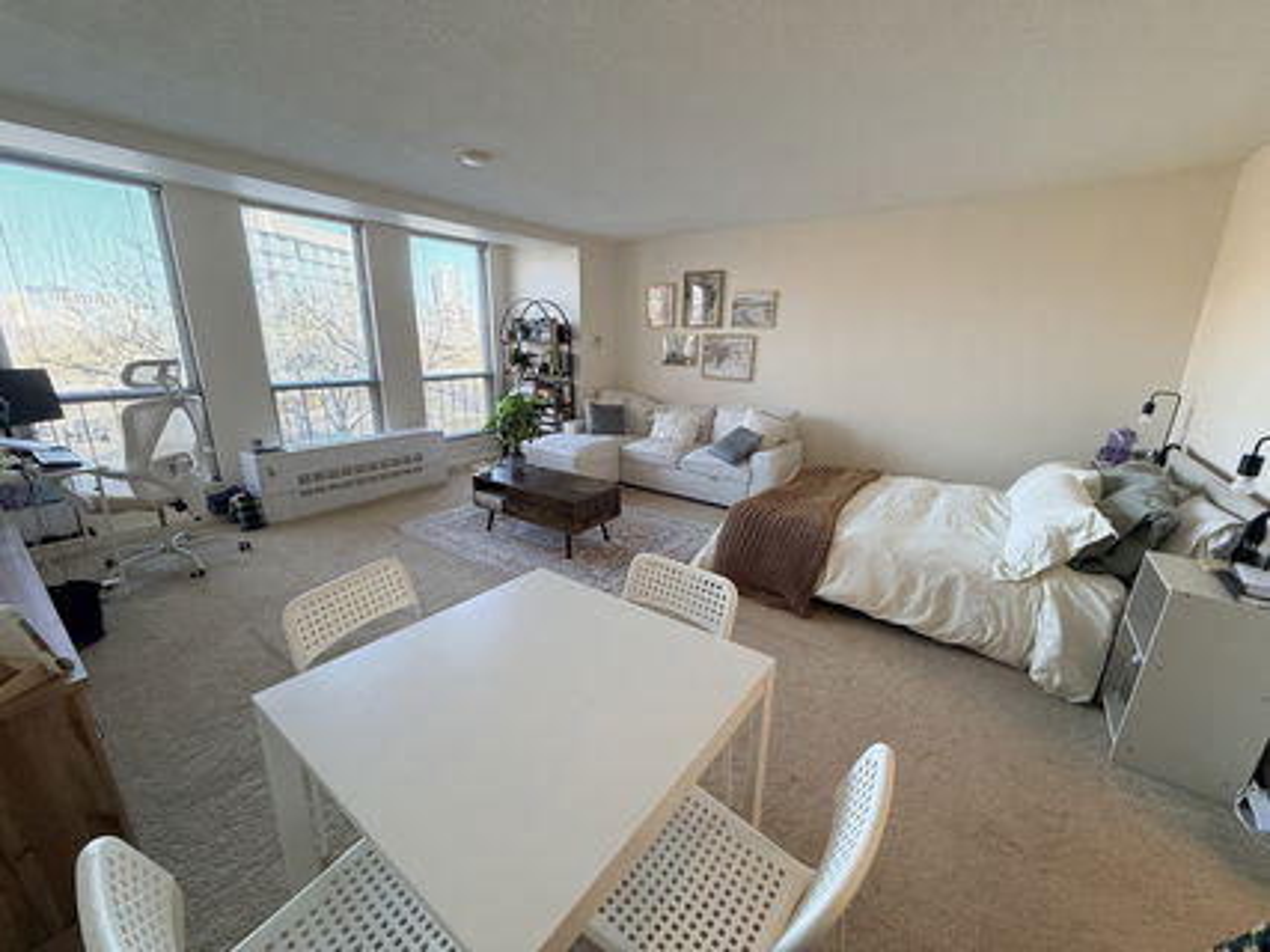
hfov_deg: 102.1
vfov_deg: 85.6
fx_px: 513
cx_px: 635
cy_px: 476
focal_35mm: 14
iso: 200
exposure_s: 1/120
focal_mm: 2.22
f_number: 2.2
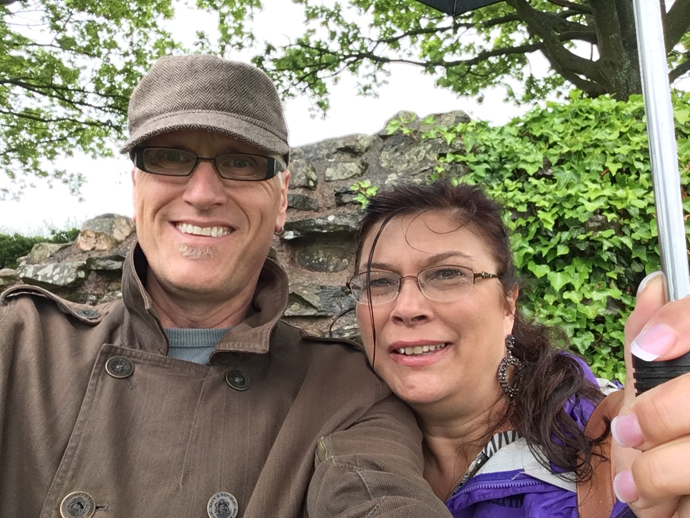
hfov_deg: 58.4
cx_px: 345
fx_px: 618
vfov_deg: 45.4
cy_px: 259
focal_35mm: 31
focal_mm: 2.15
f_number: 2.4
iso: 50
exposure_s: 1/242
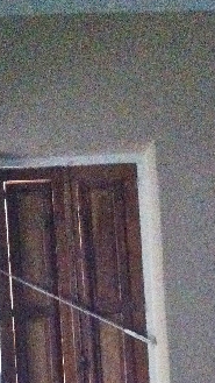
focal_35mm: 90
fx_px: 912
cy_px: 400
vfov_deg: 22.6
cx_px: 85
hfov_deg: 13.4
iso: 1000
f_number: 2.8
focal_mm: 3.85
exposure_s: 1/15
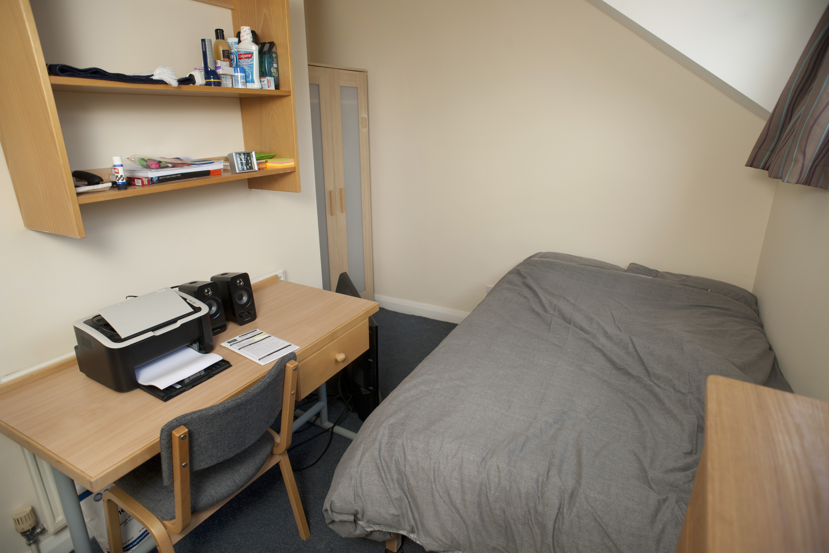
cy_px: 276
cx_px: 414
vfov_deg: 61.9
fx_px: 461
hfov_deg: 84.0
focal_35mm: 20
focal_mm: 20
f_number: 5
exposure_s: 1/80
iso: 200
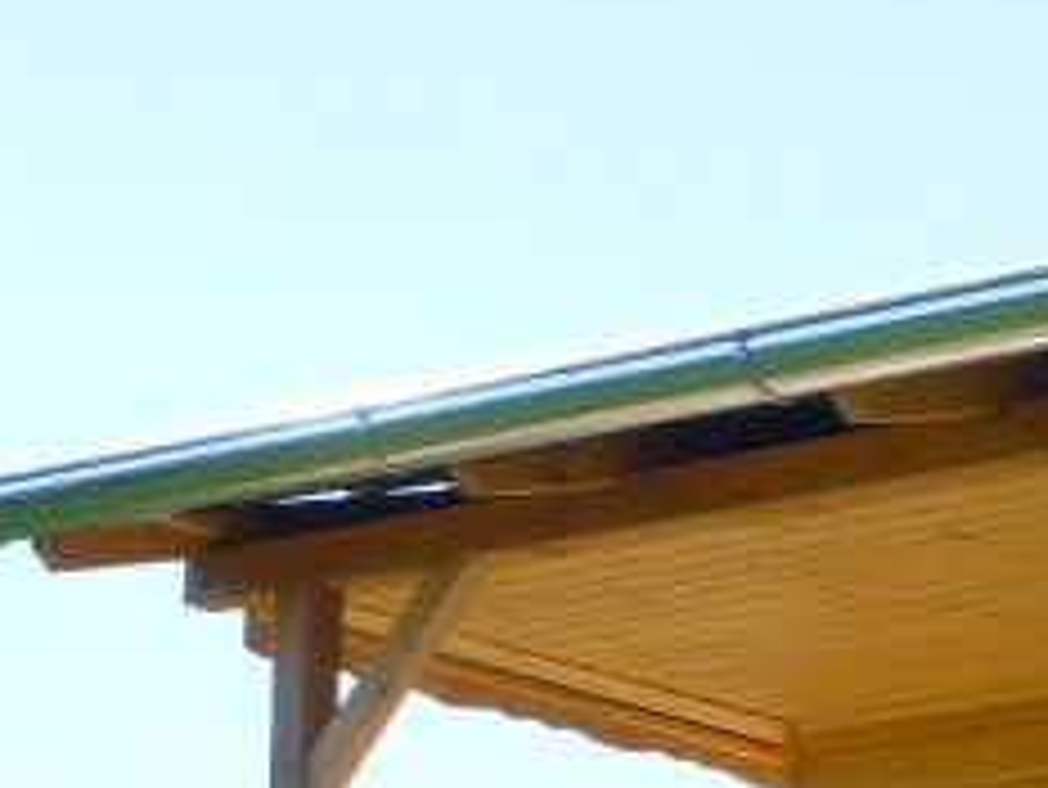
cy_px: 1301
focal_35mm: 132
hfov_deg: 13.3
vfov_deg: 10.7
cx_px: 1934
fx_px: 3998
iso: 100
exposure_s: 1/400
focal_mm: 5.2
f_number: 4
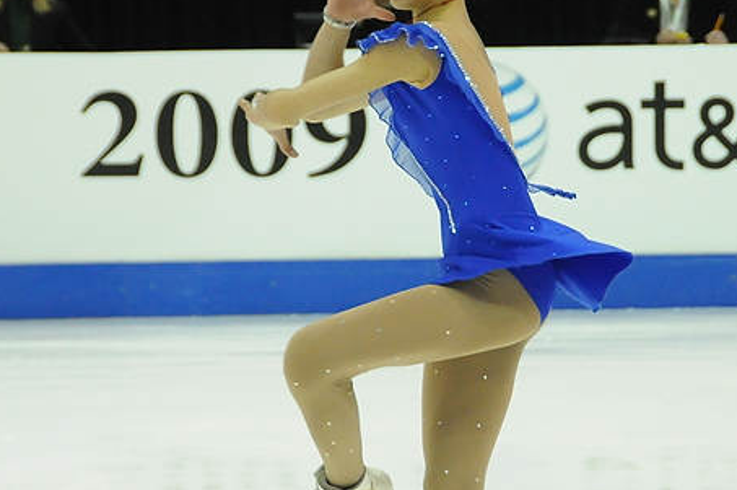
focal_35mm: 318
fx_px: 6503
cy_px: 212
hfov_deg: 6.5
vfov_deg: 4.3
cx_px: 475
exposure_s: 1/800
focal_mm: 120
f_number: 5.6
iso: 3200
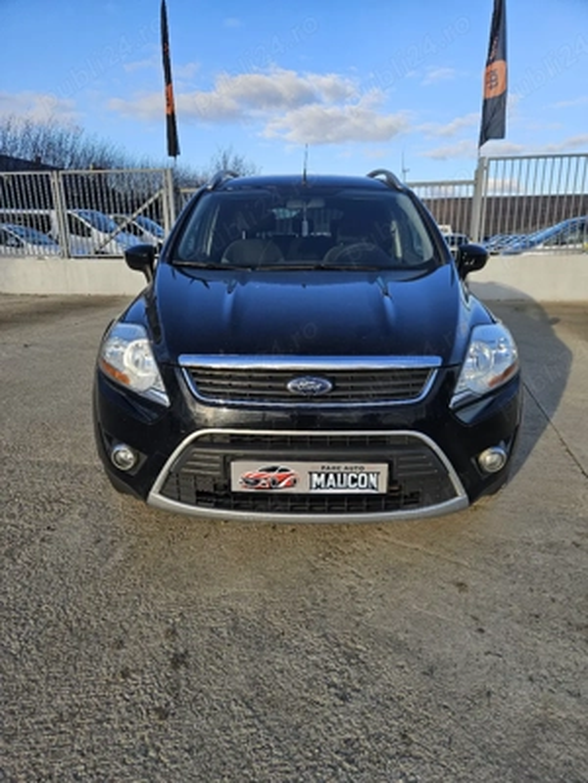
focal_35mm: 23
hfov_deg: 58.9
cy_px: 392
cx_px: 294
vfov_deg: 73.9
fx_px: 521
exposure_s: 1/1250
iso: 50
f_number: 1.8
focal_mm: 5.4
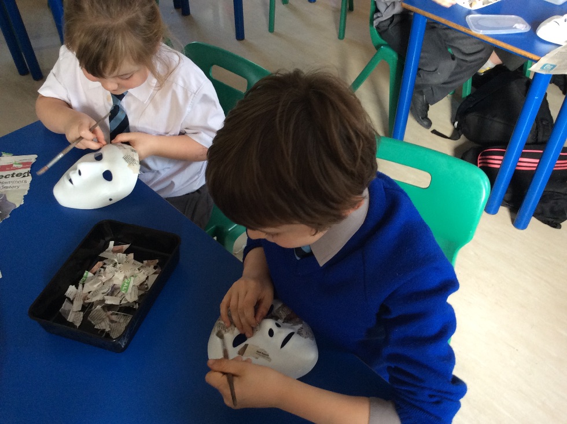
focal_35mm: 32
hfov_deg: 56.9
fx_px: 523
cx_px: 284
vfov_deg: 44.1
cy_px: 212
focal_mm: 3.3
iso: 80
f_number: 2.4
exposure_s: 1/25
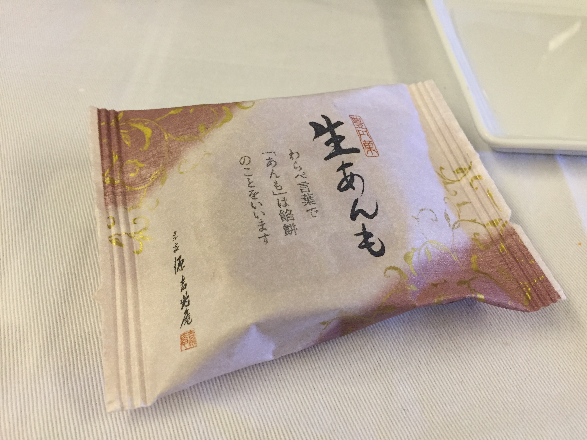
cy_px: 220
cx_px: 294
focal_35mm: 29
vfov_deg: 48.2
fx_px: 492
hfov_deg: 61.7
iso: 200
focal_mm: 4.15
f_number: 2.2
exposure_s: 1/30
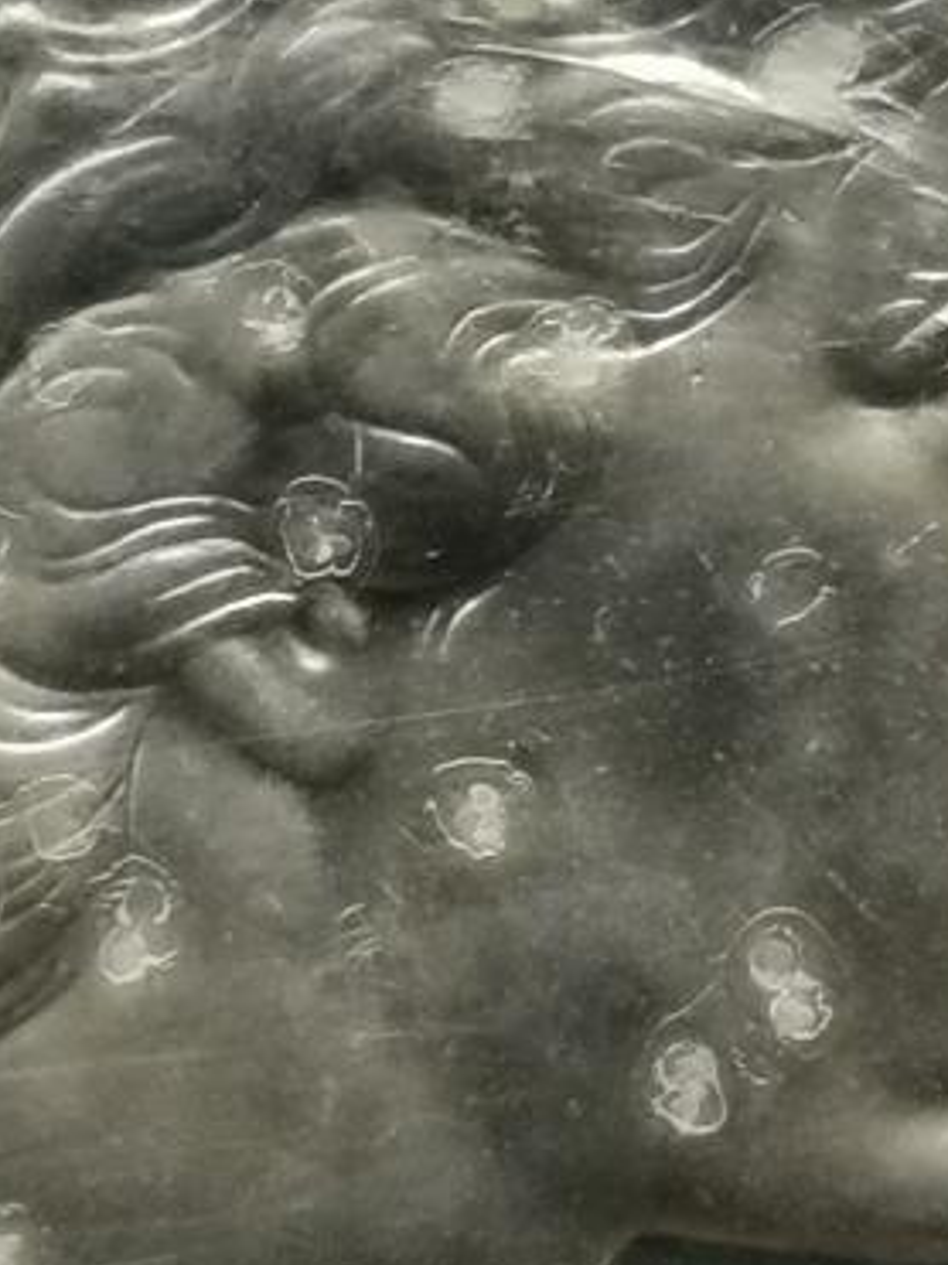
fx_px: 10449
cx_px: 406
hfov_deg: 5.2
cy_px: 590
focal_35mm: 286
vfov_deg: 6.9
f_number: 1.6
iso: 80
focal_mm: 5.56
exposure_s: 1/100
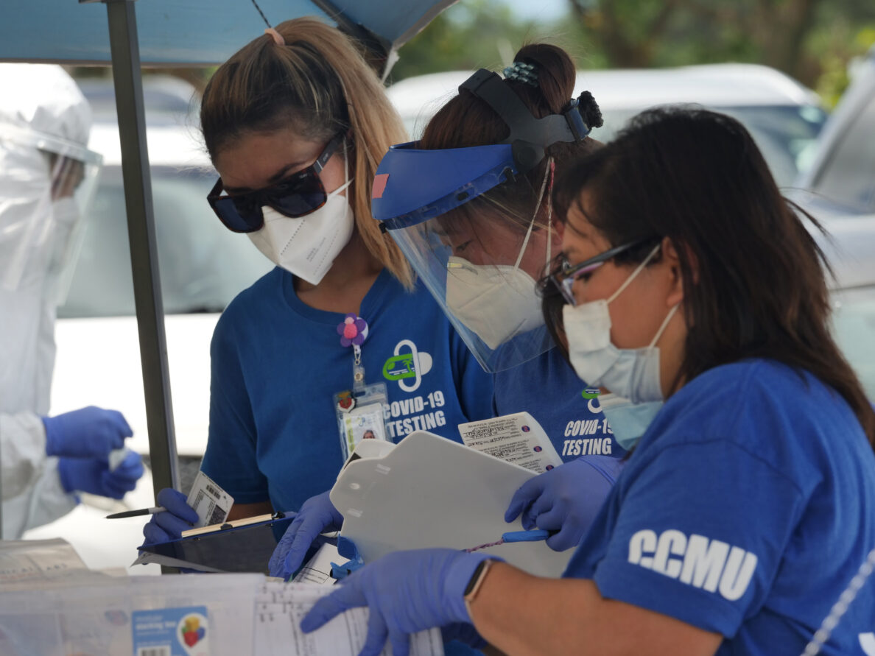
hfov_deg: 6.6
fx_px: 7583
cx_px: 438
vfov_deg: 5.0
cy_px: 328
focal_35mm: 300
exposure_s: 1/500
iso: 200
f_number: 6.3
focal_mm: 150
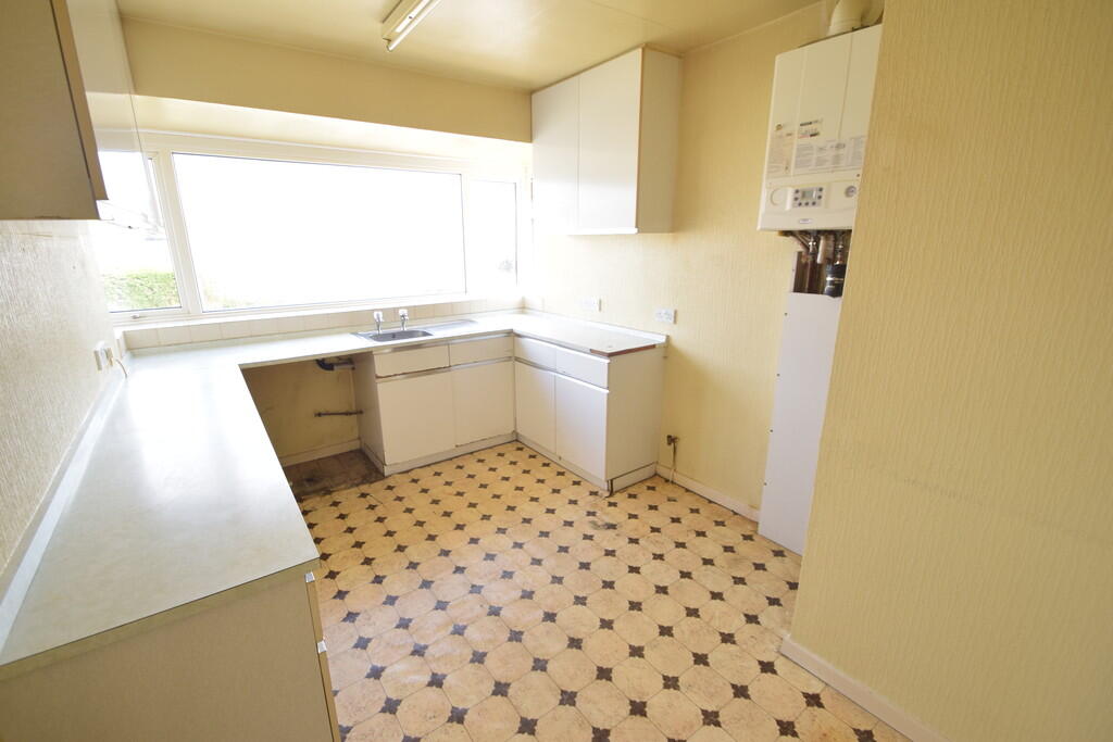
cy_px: 371
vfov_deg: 77.3
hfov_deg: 100.4
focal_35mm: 15
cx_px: 556
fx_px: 464
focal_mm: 10
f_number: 5.6
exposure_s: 1/160
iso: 800
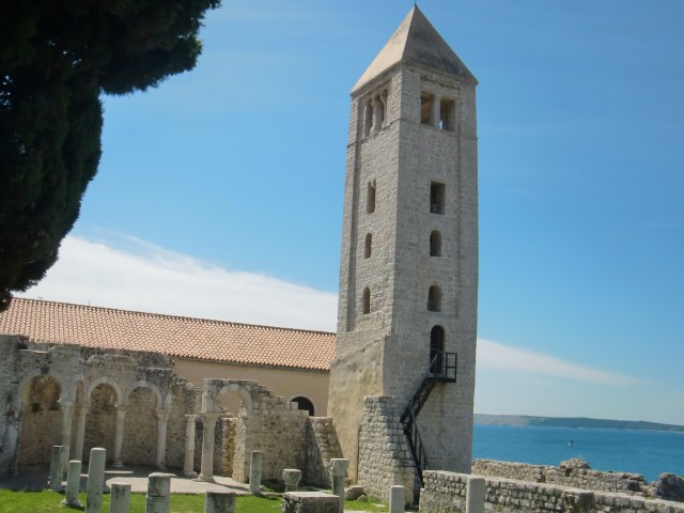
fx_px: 751
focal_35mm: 38
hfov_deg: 49.0
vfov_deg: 37.7
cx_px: 342
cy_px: 256
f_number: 8.9
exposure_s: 1/320
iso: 100
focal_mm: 6.66
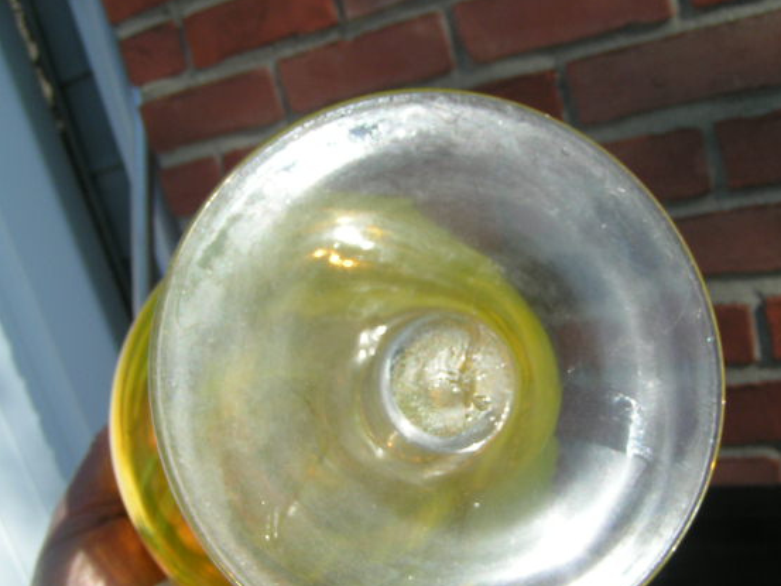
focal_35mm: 44
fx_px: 993
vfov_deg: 32.9
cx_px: 451
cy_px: 323
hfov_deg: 42.8
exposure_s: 1/400
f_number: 5.6
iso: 50
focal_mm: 5.8
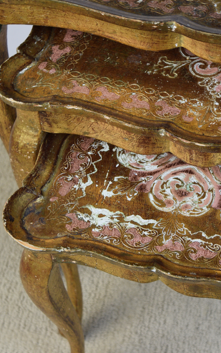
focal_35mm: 92
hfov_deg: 14.1
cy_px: 176
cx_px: 183
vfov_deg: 22.6
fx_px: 886
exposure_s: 1/60
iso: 400
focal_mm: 40
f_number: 4.8
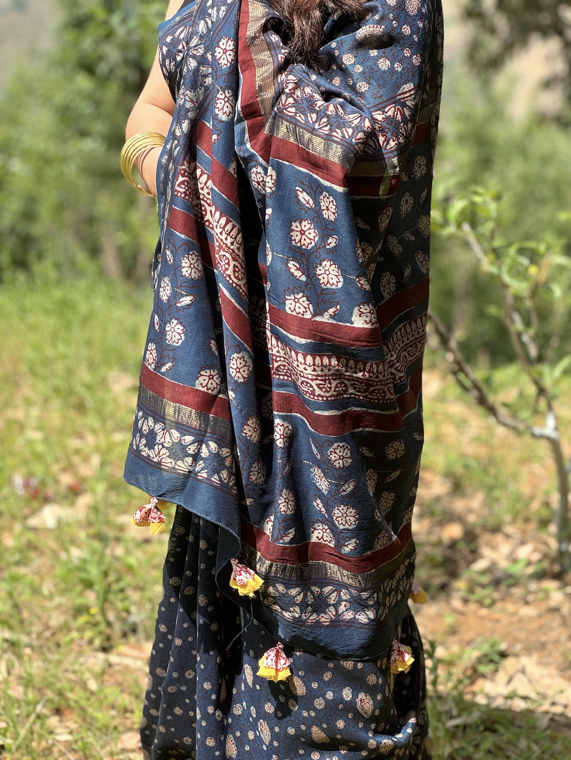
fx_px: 1693
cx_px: 286
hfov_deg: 19.1
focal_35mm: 77
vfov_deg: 25.3
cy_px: 380
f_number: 2.8
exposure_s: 1/235
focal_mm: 9
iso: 25
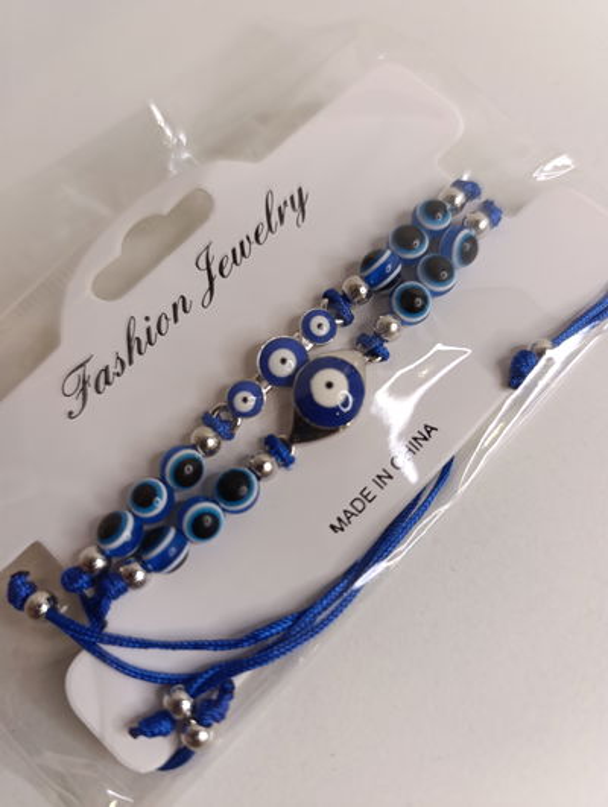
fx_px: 537
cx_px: 304
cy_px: 404
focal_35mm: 23
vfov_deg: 73.8
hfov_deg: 59.0
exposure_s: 1/100
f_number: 1.6
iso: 640
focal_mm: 6.14
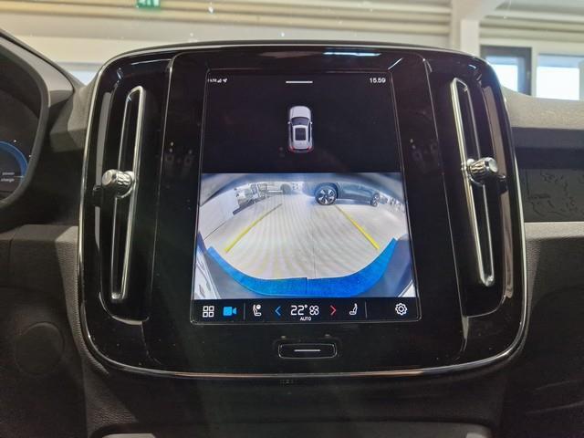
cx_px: 292
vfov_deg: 58.9
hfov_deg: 73.9
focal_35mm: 23
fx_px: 388
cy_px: 219
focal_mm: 5.4
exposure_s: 1/100
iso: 500
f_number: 1.8
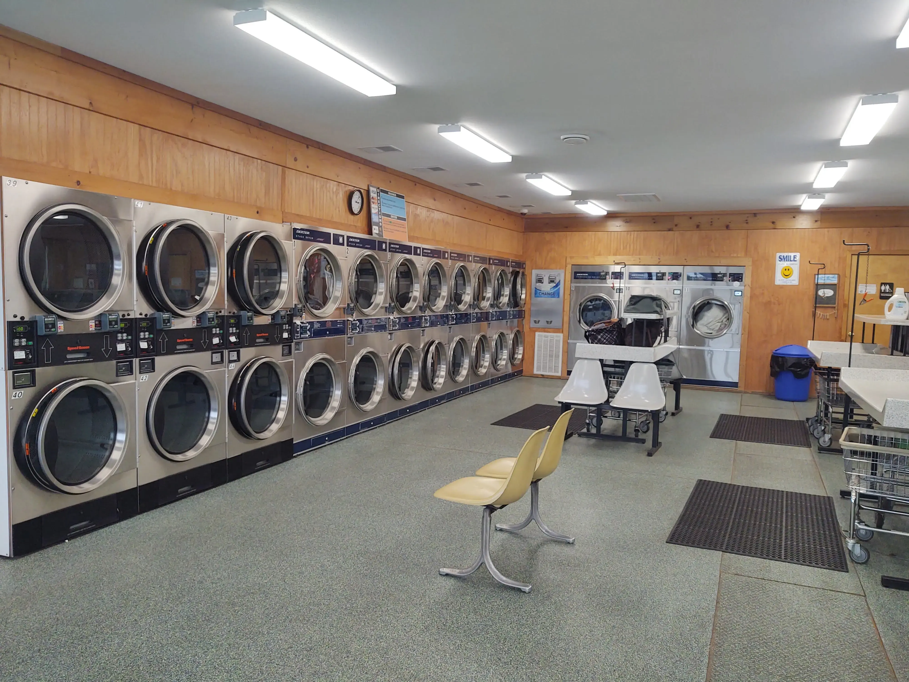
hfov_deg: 65.3
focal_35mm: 27
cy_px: 341
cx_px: 454
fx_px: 709
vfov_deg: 51.4
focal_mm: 4.75
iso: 128
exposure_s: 1/120
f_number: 1.7
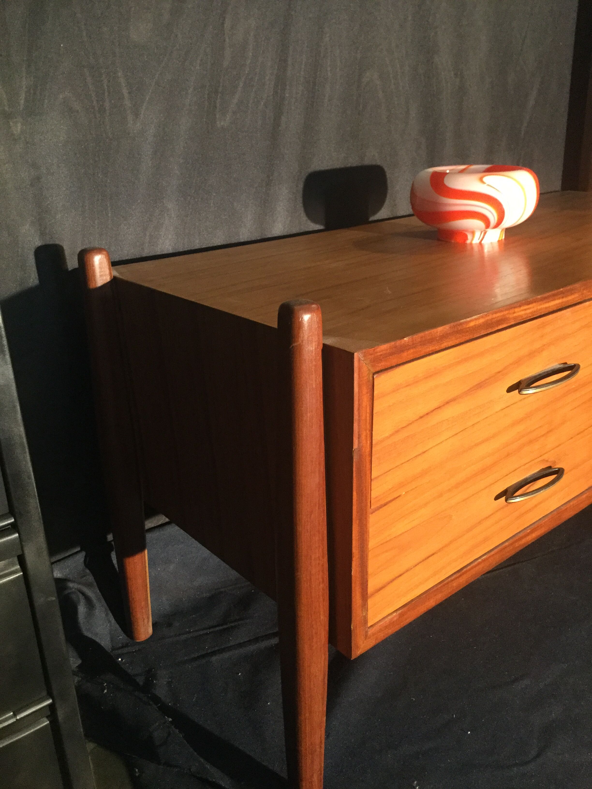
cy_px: 394
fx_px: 707
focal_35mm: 31
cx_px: 296
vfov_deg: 58.4
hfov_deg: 45.4
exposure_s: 1/33
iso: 200
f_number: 2.4
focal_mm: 3.3
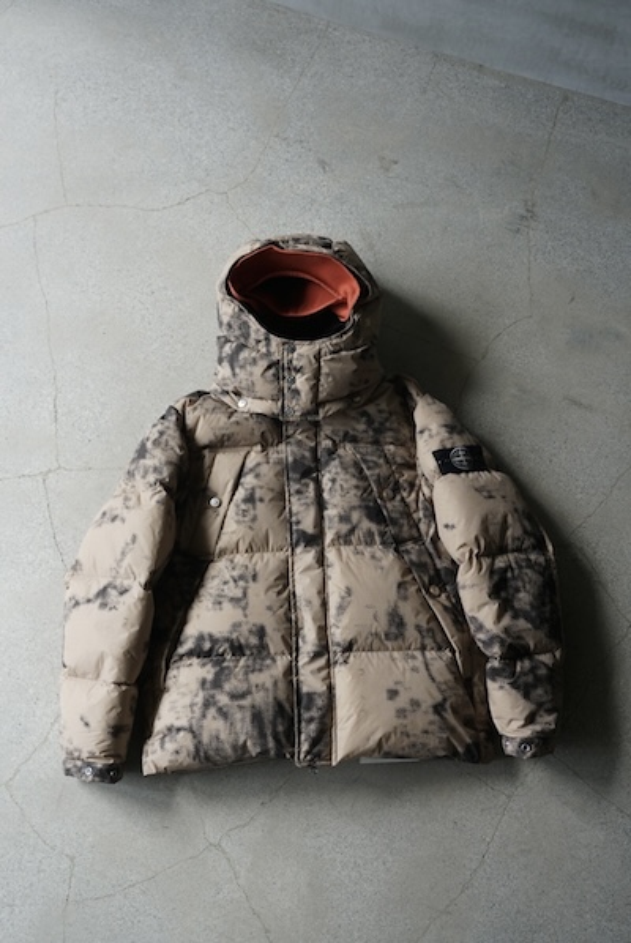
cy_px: 472
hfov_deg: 41.2
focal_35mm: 32
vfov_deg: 58.7
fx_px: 839
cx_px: 316
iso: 400
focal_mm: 32
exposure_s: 1/160
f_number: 4
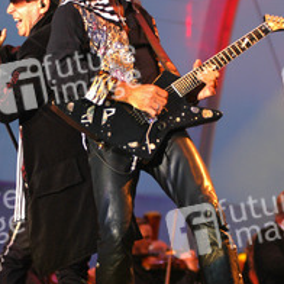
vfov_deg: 8.4
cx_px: 109
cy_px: 152
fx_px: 1931
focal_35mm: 208
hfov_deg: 8.4
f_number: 2.8
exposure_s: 1/60
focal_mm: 80
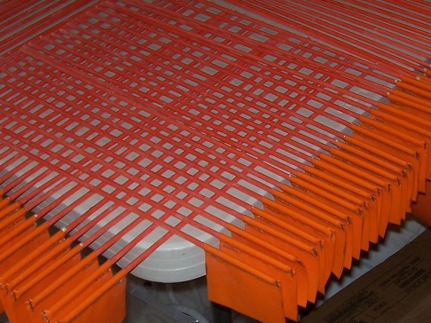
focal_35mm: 70
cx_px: 245
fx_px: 871
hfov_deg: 27.8
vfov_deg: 21.0
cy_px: 126
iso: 80
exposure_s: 1/60
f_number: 2.7
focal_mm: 5.6
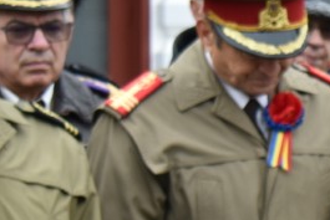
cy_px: 134
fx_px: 3285
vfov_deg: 3.8
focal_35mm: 358
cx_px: 656
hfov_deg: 5.6
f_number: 5.6
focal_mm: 55
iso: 400
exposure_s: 1/60
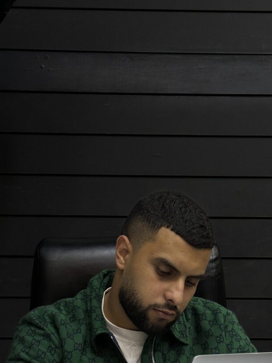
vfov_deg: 24.6
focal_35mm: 78
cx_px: 149
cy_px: 288
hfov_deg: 18.9
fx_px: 817
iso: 64
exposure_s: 1/100
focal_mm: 6.76
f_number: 1.78
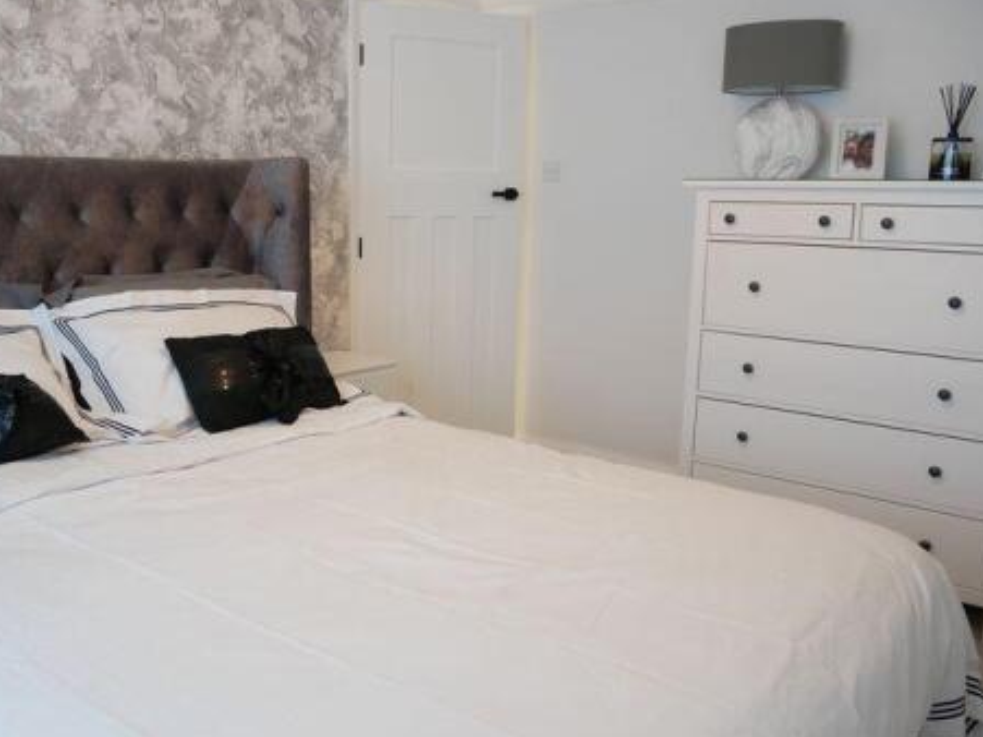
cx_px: 376
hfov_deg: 57.7
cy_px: 348
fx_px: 880
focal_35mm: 31
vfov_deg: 45.4
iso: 800
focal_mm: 12
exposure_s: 1/60
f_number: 3.5
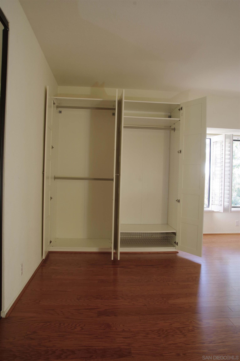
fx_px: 251
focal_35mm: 25
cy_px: 180
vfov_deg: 71.6
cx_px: 120
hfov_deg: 51.2
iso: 400
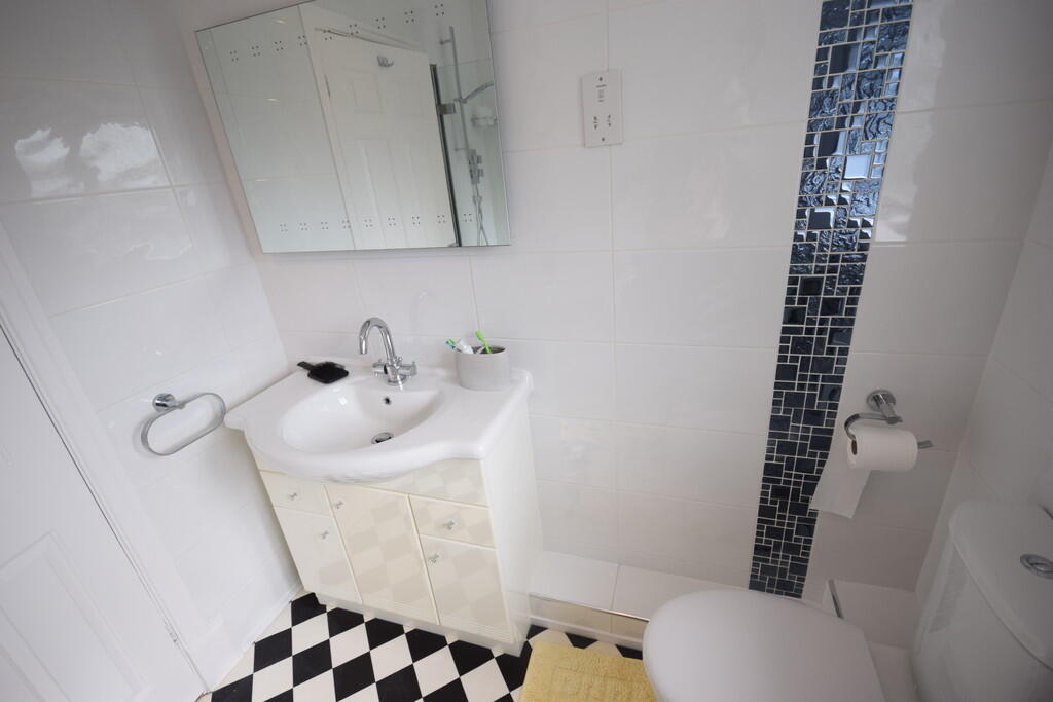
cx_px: 526
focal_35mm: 15
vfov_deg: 77.3
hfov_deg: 100.4
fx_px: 439
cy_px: 351
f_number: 6.3
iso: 400
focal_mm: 10
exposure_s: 1/160
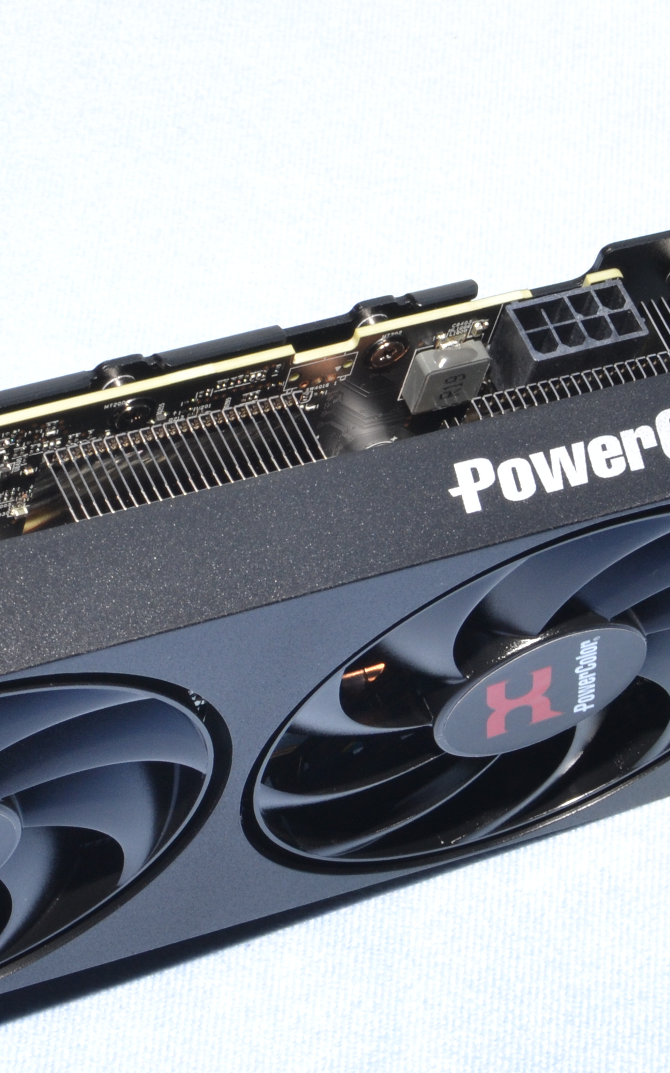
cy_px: 607
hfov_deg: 10.6
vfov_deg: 16.9
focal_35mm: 123
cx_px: 106
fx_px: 3599
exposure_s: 1/80
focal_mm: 35
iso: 400
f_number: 14
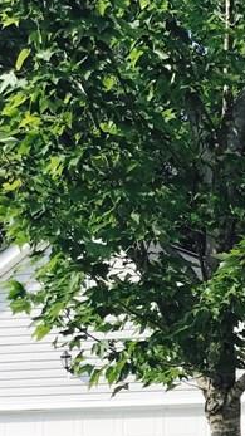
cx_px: 452
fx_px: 1040
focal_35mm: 90
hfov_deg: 12.2
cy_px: 462
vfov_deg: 22.5
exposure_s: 1/660
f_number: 1.8
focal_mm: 3.99
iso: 20
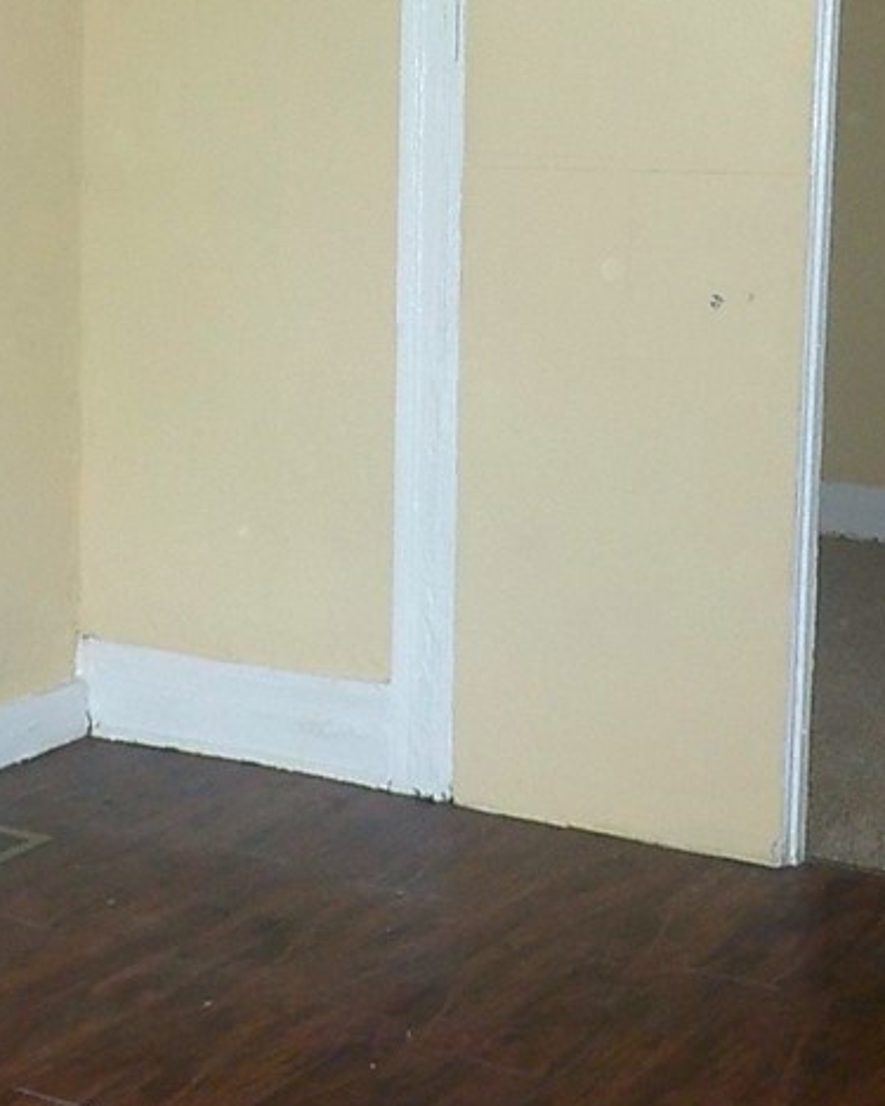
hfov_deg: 23.8
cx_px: 444
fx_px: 2096
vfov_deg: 29.1
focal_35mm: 64
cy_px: 266
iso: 220
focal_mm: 4.1
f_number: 3.3
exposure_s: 1/30
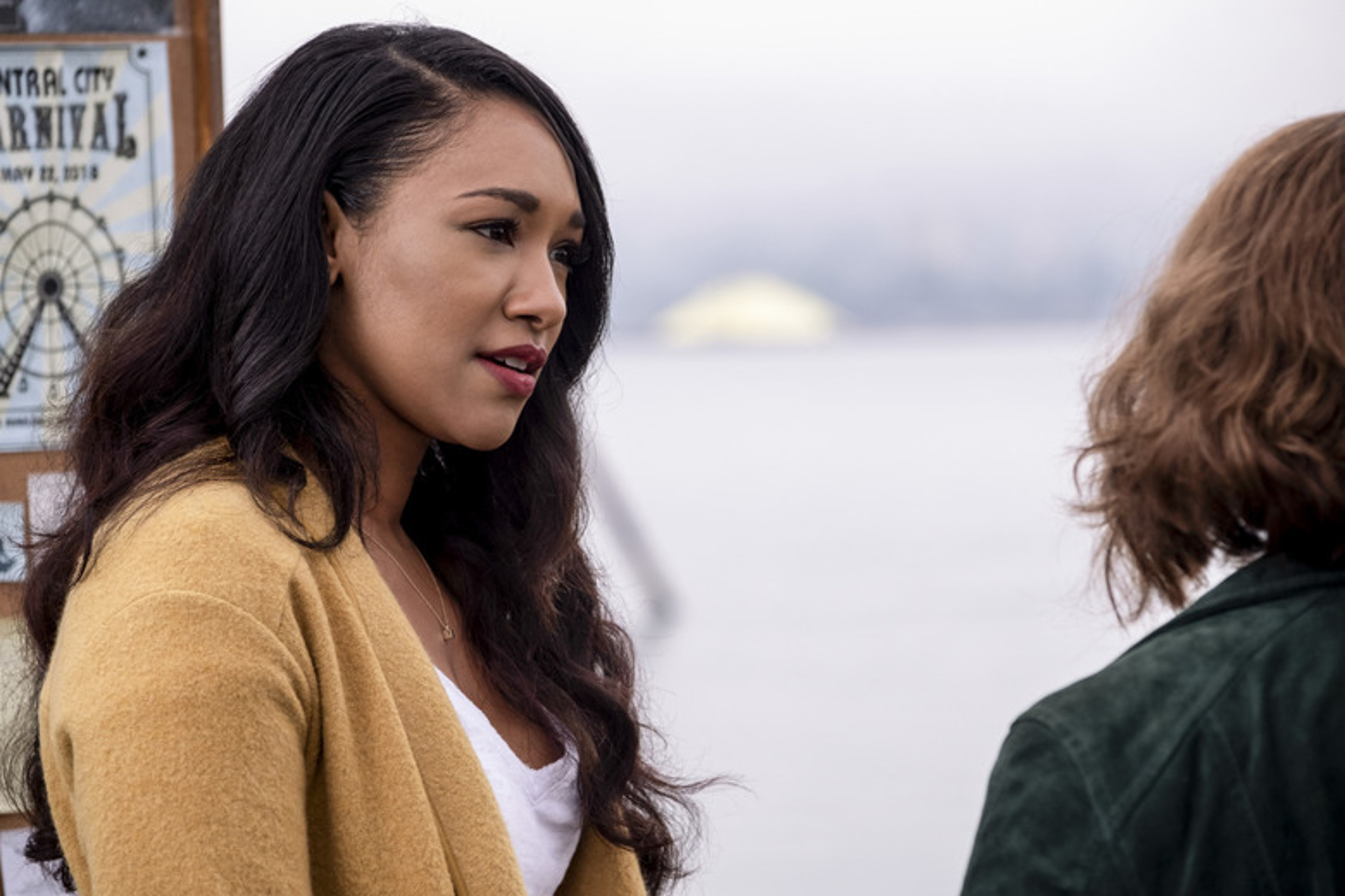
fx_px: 6687
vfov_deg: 7.7
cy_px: 448
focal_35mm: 179
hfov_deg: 11.5
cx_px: 672
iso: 400
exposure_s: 1/125
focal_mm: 119.2
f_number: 5
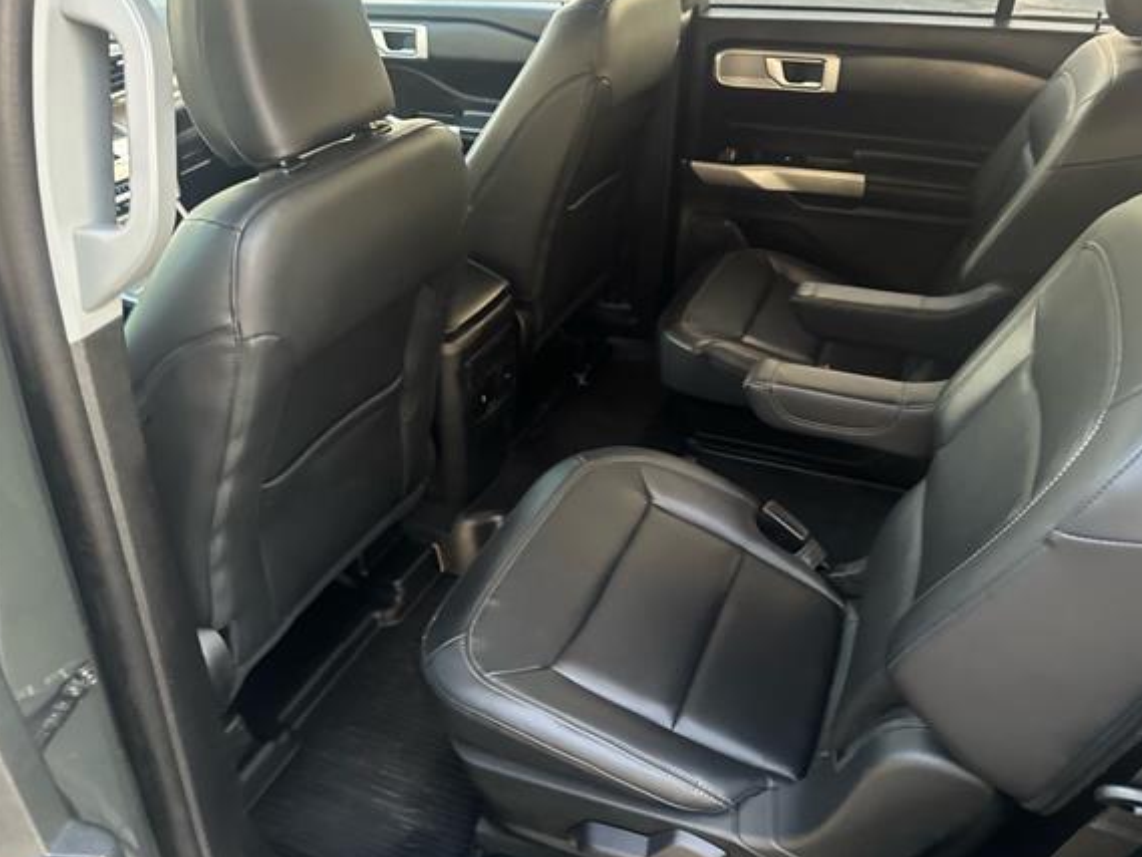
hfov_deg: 65.2
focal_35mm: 27
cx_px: 628
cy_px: 427
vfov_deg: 51.4
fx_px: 891
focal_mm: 6.86
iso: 1000
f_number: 1.78
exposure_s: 1/31
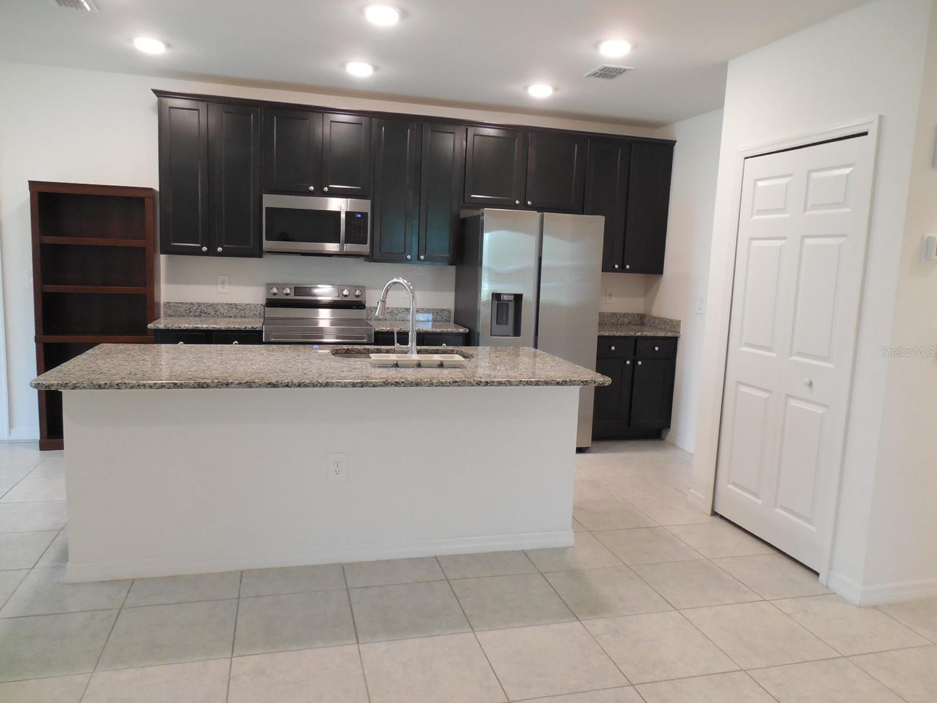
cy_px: 352
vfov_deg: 54.9
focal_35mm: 25
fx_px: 677
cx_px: 468
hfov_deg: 69.4
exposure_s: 1/30
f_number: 3.3
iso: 320
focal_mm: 4.5
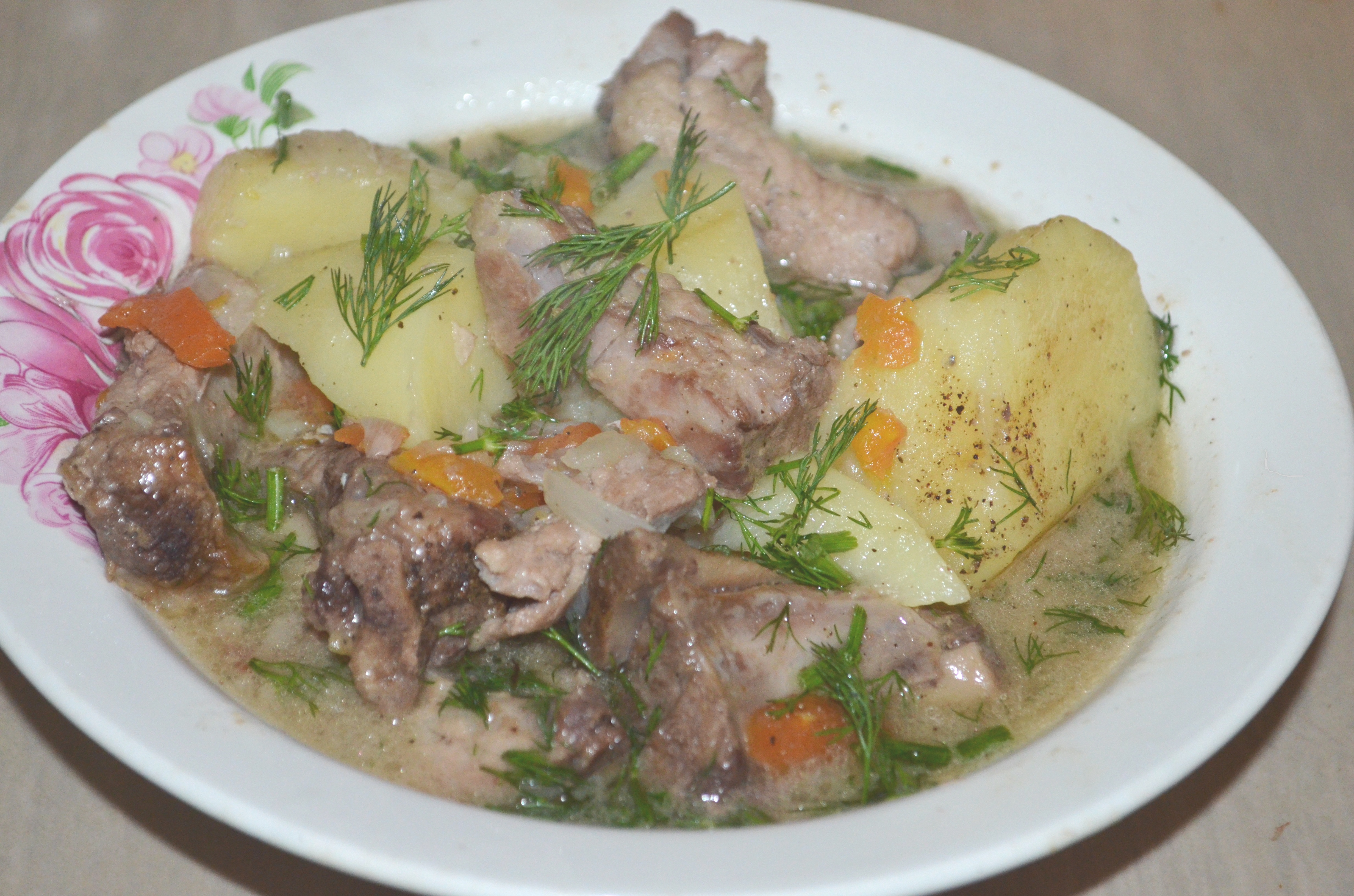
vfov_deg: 16.5
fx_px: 3096
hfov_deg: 24.7
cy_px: 448
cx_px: 677
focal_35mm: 82
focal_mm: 55
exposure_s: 1/60
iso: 2000
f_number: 5.6
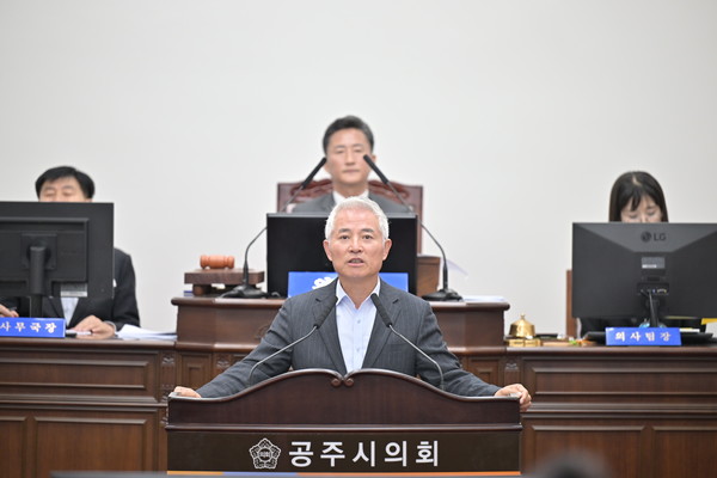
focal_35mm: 185
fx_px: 3684
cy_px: 239
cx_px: 358
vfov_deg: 7.4
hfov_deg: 11.1
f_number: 2.8
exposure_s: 1/320
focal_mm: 185
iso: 800
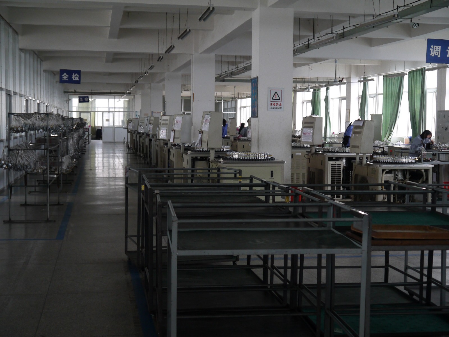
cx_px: 224
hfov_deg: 34.3
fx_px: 726
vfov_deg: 26.1
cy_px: 168
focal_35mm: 56
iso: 640
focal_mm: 28
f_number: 4.8
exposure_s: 1/60
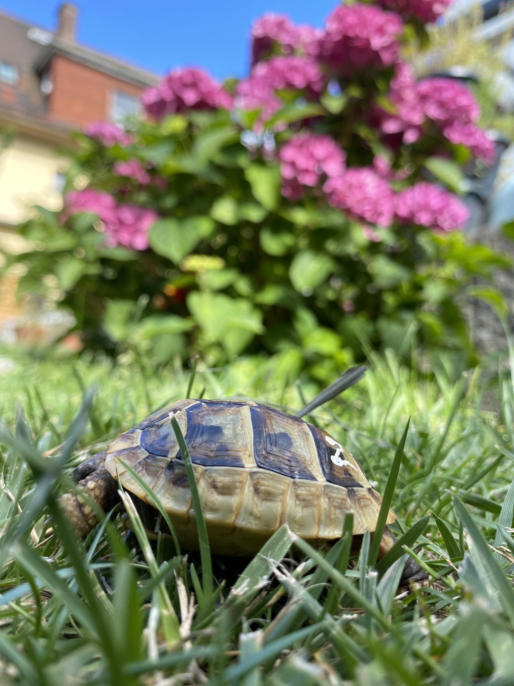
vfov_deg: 67.3
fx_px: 515
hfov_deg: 53.1
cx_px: 257
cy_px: 343
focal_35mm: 26
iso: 32
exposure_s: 1/389
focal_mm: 4.25
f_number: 1.8
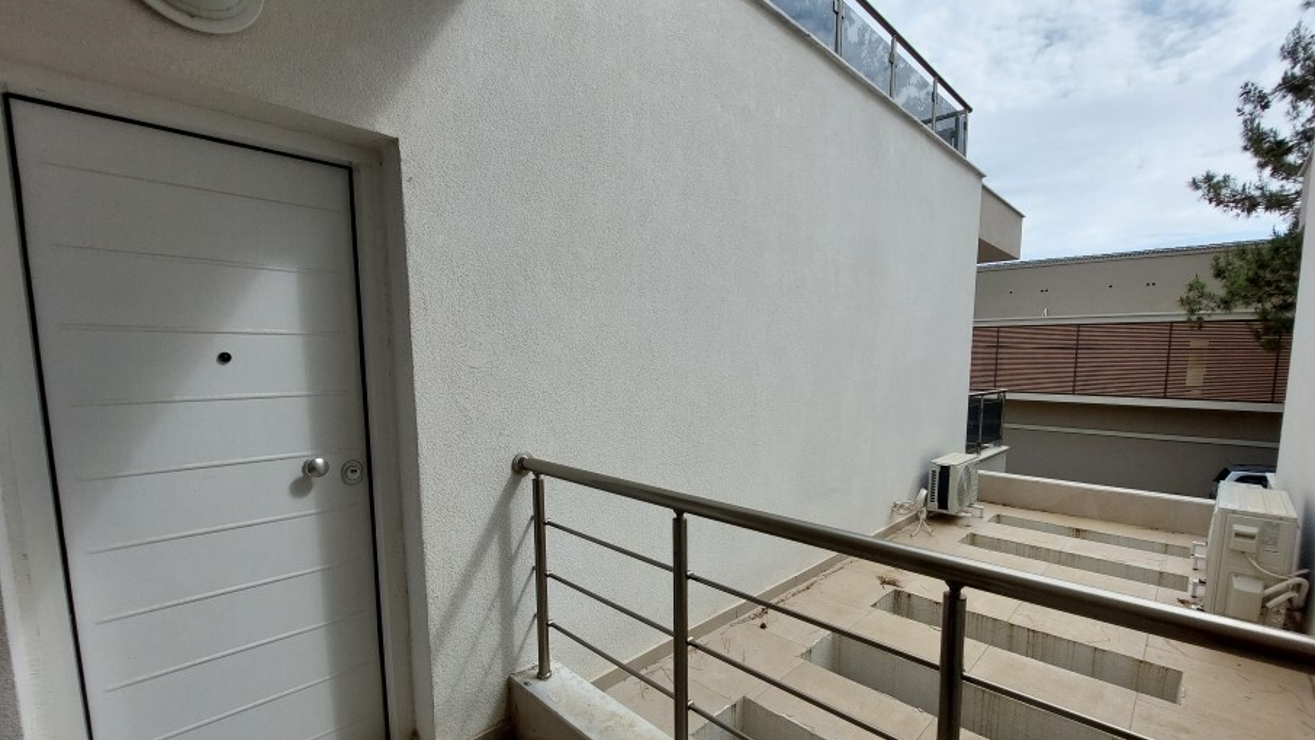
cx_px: 695
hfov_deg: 102.9
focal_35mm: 15
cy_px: 422
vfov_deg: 70.2
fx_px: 523
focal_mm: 1.74
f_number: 2.2
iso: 50
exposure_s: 1/1719
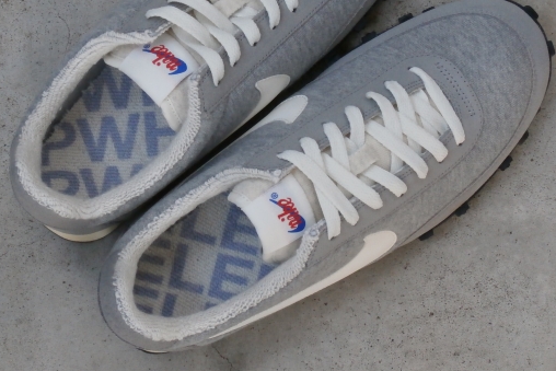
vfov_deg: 14.2
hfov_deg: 21.2
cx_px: 273
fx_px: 1483
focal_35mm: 96
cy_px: 103
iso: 400
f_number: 4.3
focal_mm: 11.86
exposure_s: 1/40
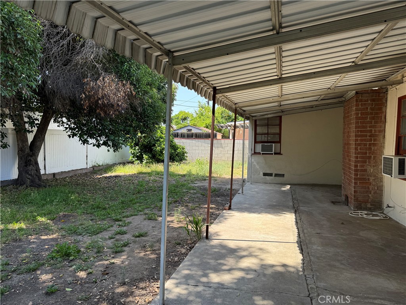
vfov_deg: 56.8
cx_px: 203
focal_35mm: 24
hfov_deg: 71.6
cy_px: 152
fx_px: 281
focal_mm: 6.76
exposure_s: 1/588
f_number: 1.78
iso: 80
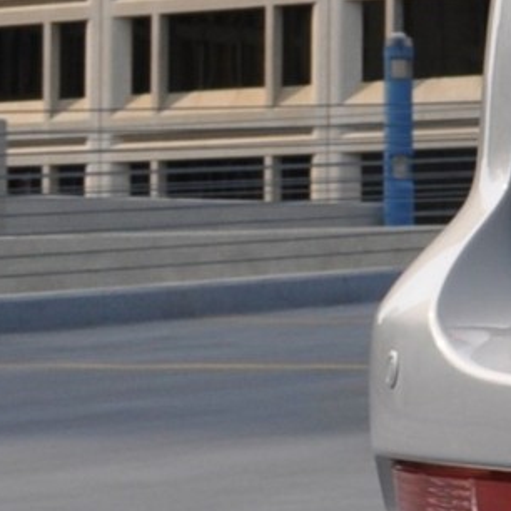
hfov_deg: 7.4
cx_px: 1890
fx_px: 3123
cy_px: 205
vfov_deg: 9.4
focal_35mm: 187
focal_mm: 18
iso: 200
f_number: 10
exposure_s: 1/400
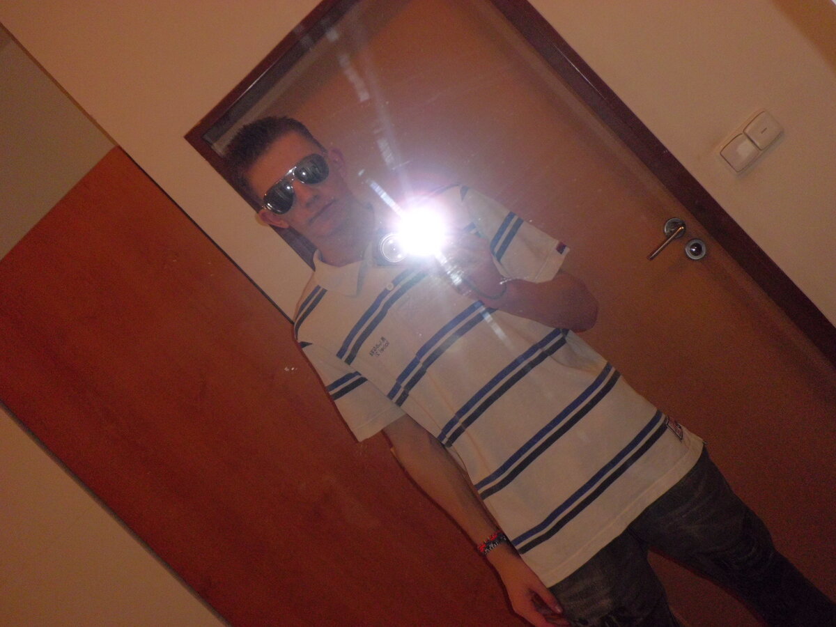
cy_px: 314
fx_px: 869
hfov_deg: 51.4
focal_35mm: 36
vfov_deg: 39.7
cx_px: 418
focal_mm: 6.4
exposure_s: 1/60
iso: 200
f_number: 3.1
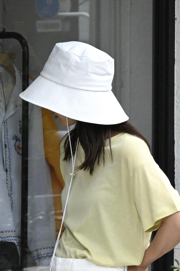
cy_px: 136
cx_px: 90
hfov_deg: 8.3
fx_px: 1237
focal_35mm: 165
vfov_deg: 12.5
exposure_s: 1/4000
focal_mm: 110
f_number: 16
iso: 12800
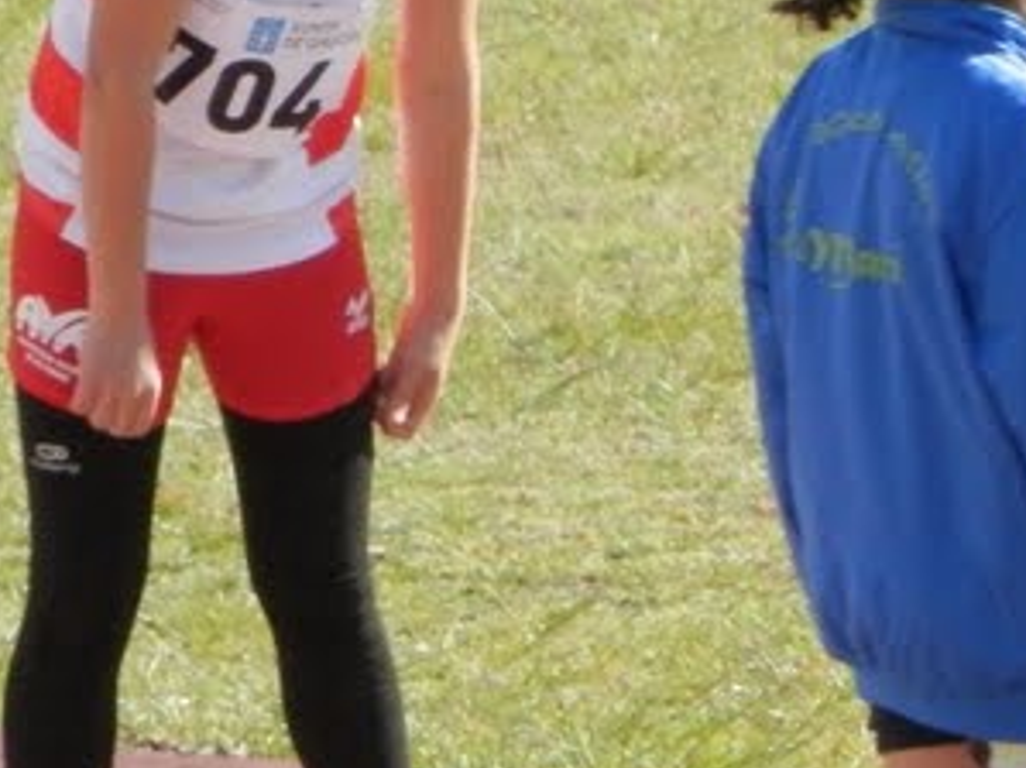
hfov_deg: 1.1
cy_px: 425
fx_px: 53211
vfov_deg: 0.8
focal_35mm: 1796
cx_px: 412
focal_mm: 94.5
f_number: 5.8
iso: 200
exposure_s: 1/400
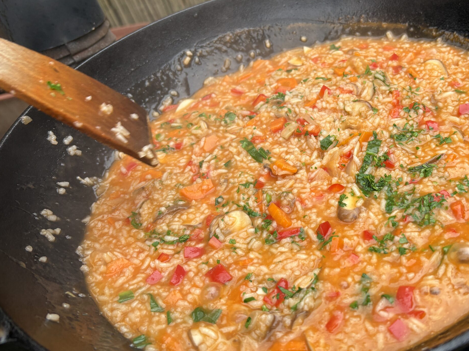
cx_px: 315
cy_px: 144
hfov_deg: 50.4
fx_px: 488
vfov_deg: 39.5
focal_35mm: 36
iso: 50
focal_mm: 5.96
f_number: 1.6
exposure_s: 1/430
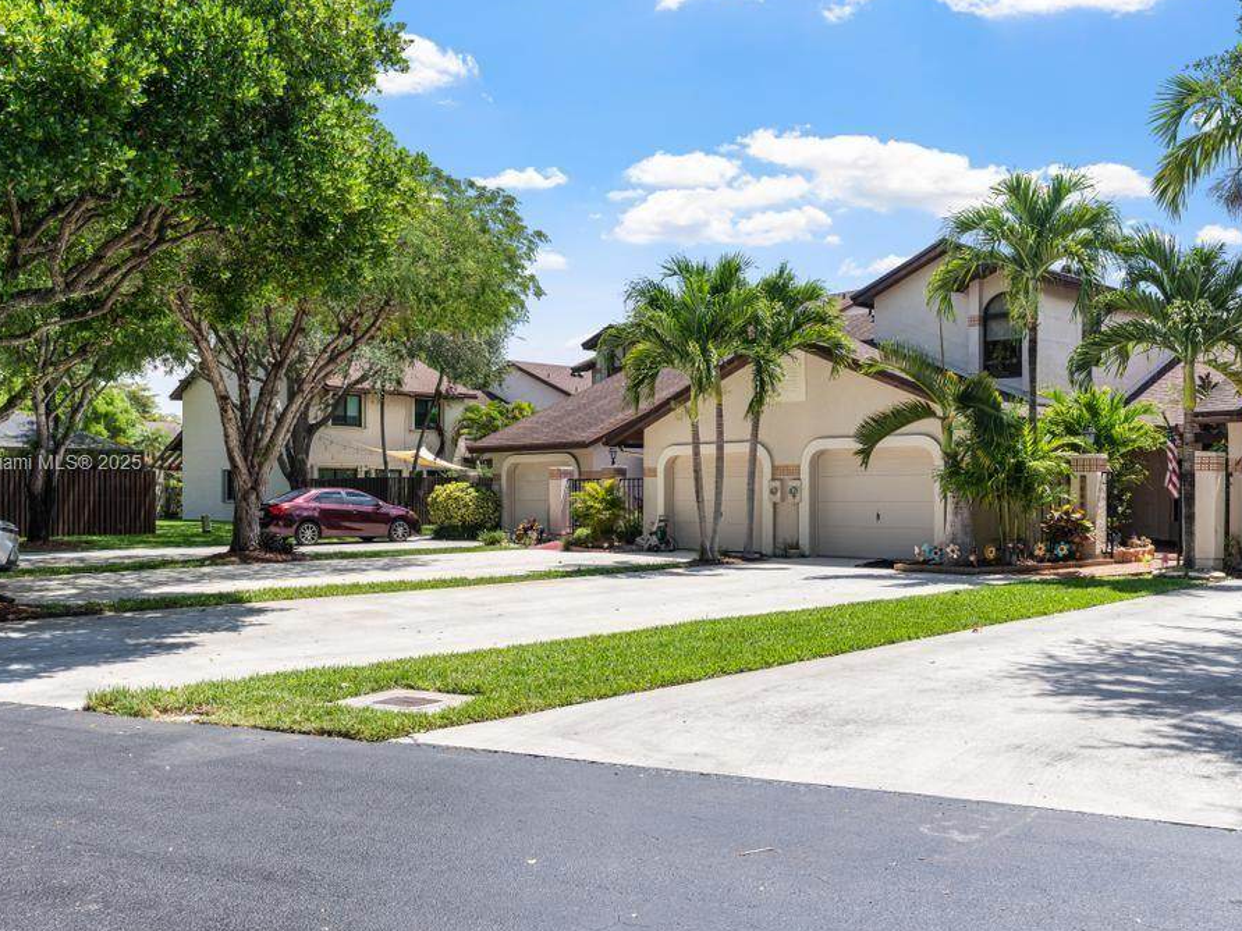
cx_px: 565
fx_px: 1148
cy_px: 464
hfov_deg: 56.7
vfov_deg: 44.2
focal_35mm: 32
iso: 400
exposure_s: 1/100
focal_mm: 29
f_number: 8
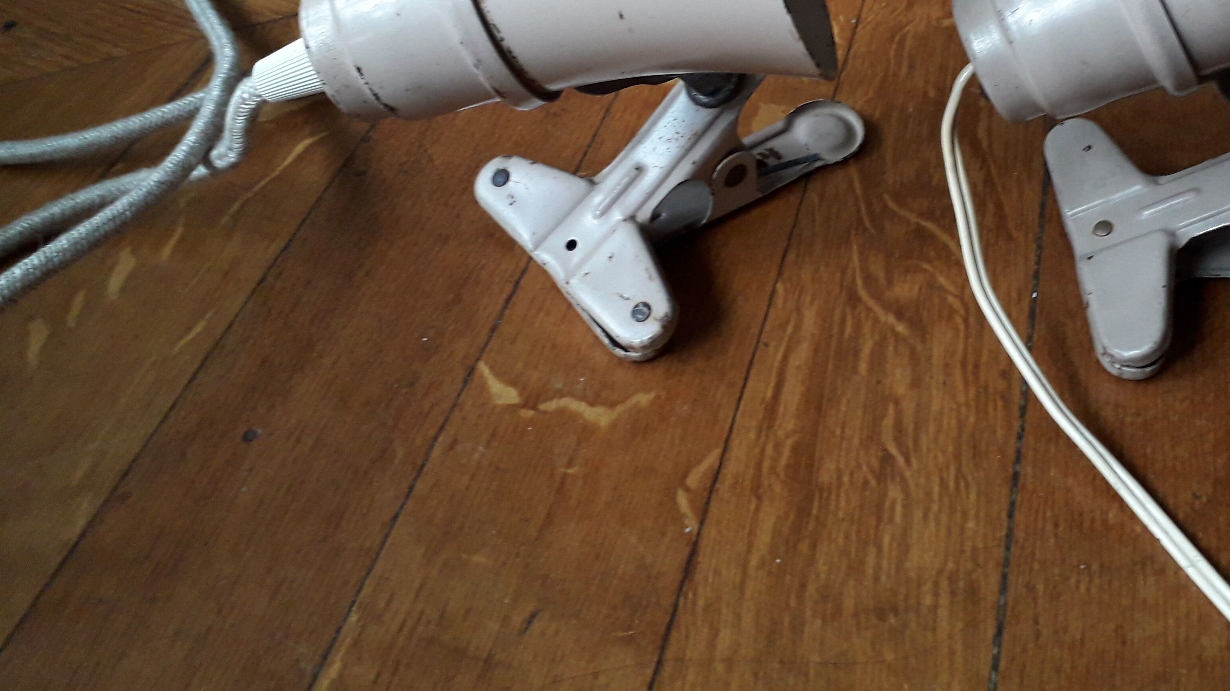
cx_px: 811
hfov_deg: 50.8
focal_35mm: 39
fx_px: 1272
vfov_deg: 29.4
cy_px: 94
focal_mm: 3.6
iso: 125
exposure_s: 1/50
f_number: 1.9
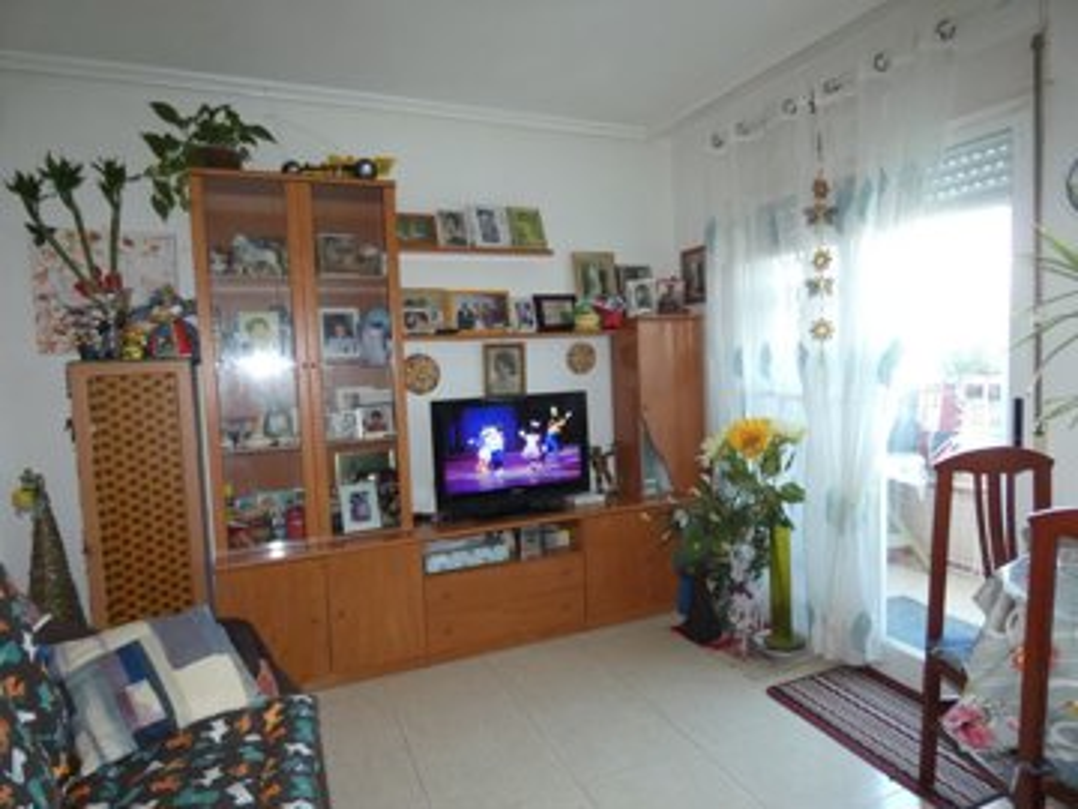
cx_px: 539
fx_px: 623
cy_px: 404
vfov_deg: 66.0
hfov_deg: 81.7
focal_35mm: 20
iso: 320
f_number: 2.8
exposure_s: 1/60
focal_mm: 3.6
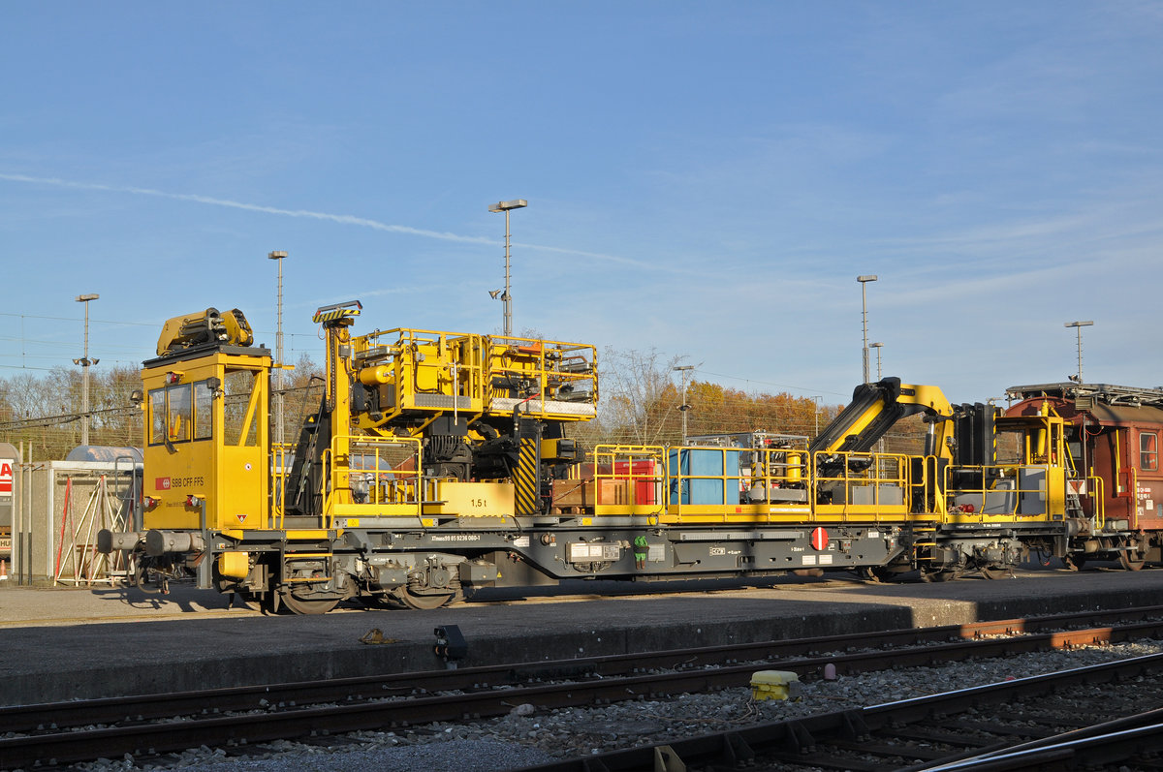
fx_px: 1452
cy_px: 386
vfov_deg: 29.8
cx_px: 582
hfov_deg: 43.7
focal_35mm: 45
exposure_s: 1/400
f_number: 10
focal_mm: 30
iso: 250
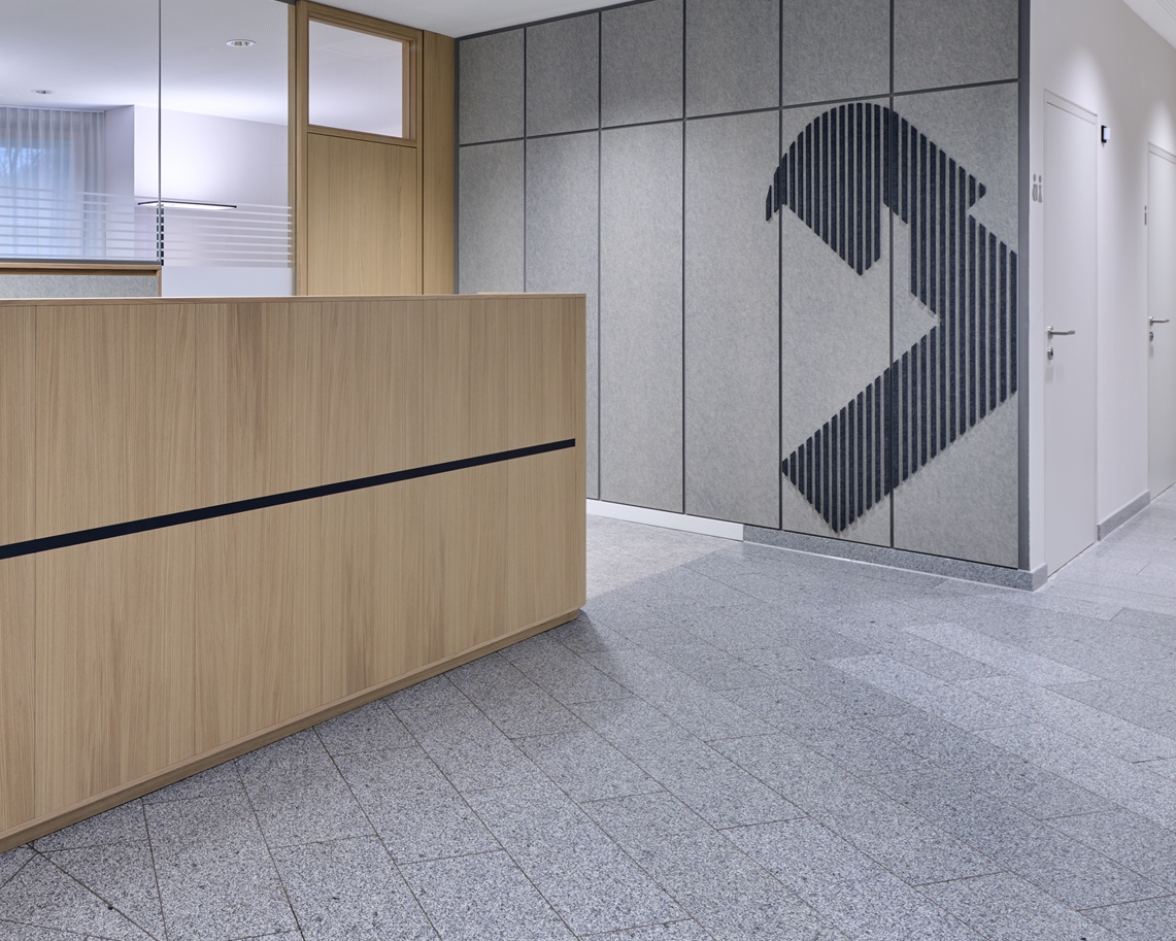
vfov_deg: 47.5
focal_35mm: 30
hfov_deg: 56.4
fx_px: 1044
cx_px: 322
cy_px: 295
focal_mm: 19
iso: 64
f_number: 10
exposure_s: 1/2.5
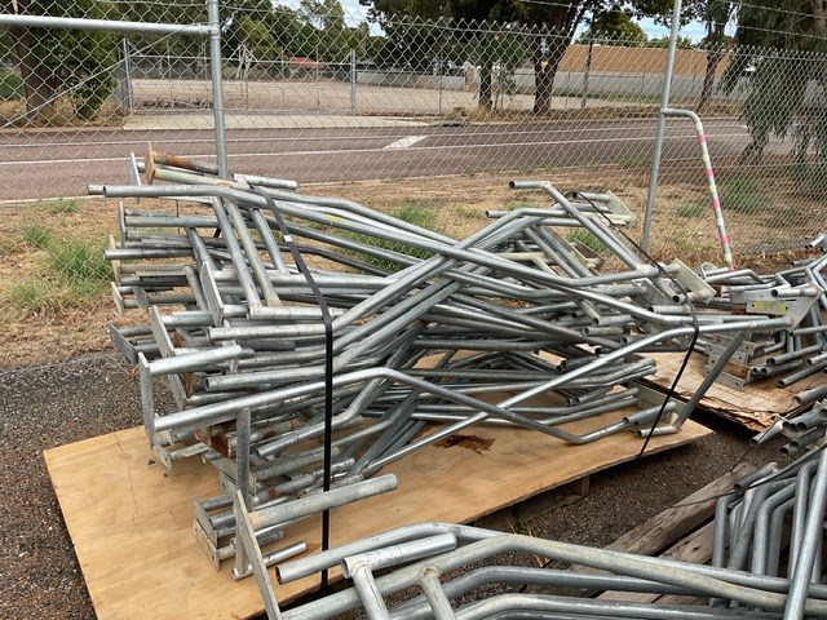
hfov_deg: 61.7
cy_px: 310
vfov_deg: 48.2
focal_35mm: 29
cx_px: 414
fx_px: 693
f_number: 1.8
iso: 16
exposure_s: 1/1098
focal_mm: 3
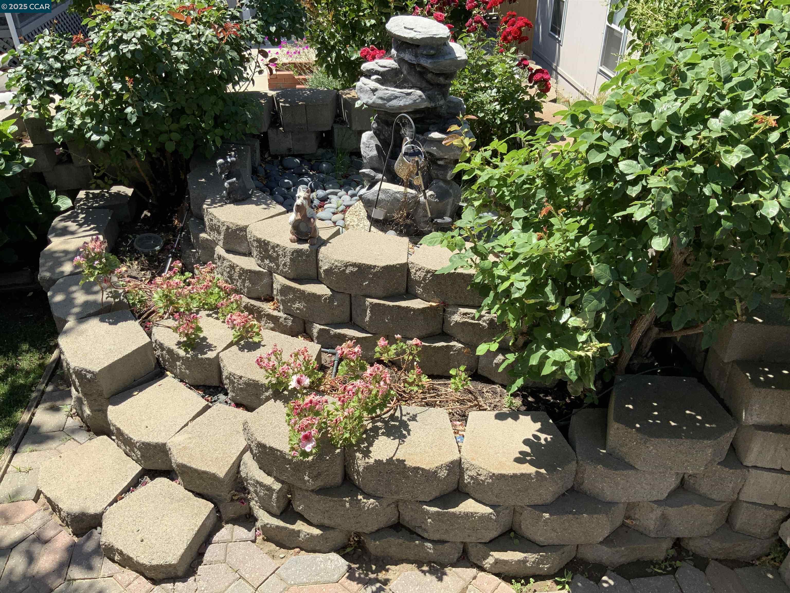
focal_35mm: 29
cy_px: 296
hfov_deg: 61.7
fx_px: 662
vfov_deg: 48.2
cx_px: 395
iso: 16
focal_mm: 3
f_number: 1.8
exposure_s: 1/1035
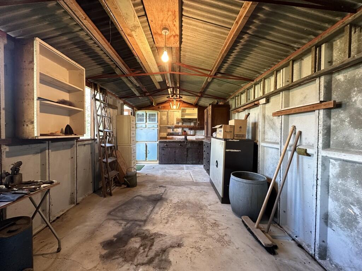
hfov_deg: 102.1
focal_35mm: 14
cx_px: 181
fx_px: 146
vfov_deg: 85.7
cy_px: 136
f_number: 2.2
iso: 200
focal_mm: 2.22
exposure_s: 1/50
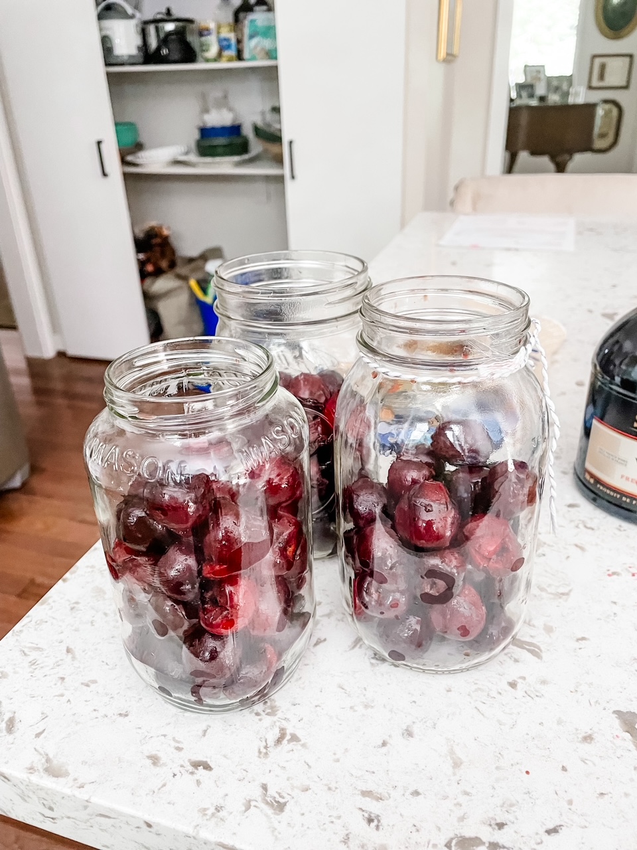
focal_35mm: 26
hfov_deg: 53.1
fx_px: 638
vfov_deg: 67.3
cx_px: 318
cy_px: 425
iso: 125
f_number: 1.6
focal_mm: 4.2
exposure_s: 1/60
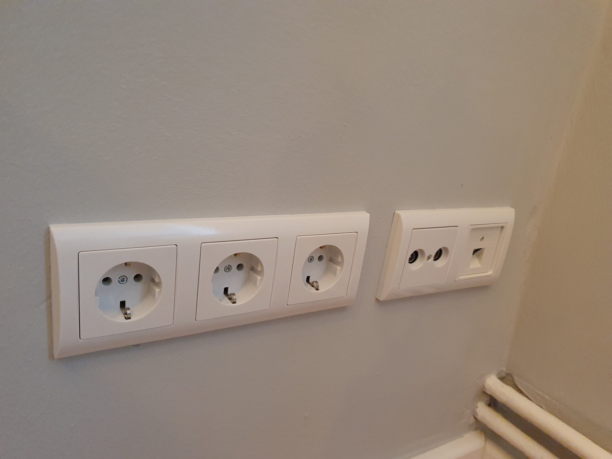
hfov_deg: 67.3
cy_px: 230
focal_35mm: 26
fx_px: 460
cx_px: 306
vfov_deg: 53.1
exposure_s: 1/50
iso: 640
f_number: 1.5
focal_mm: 4.32
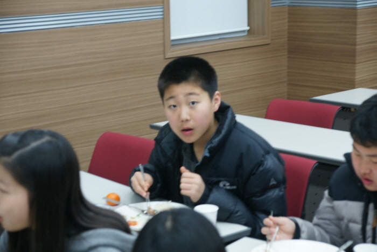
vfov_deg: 16.6
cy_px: 126
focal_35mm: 82
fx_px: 865
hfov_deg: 24.6
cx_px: 188
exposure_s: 1/30
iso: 800
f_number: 4.5
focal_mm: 55
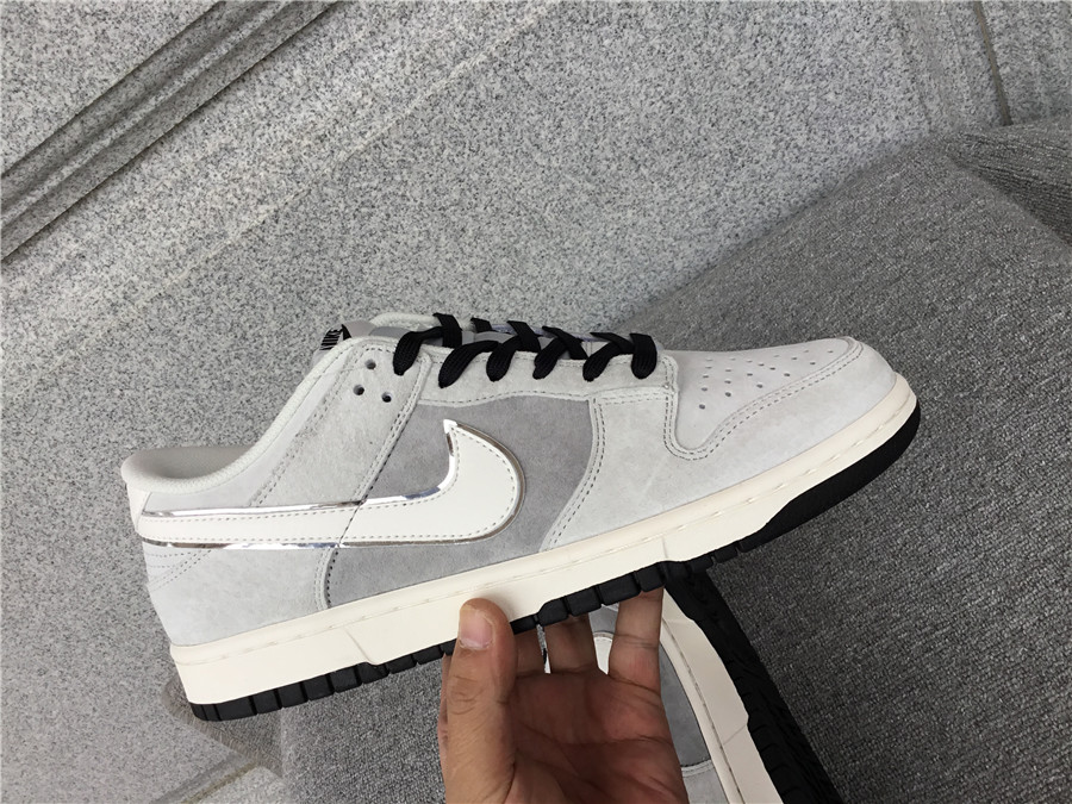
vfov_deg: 45.4
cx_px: 536
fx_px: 960
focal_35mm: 31
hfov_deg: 58.4
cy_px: 402
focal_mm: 3.3
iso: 25
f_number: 2.4
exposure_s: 1/105
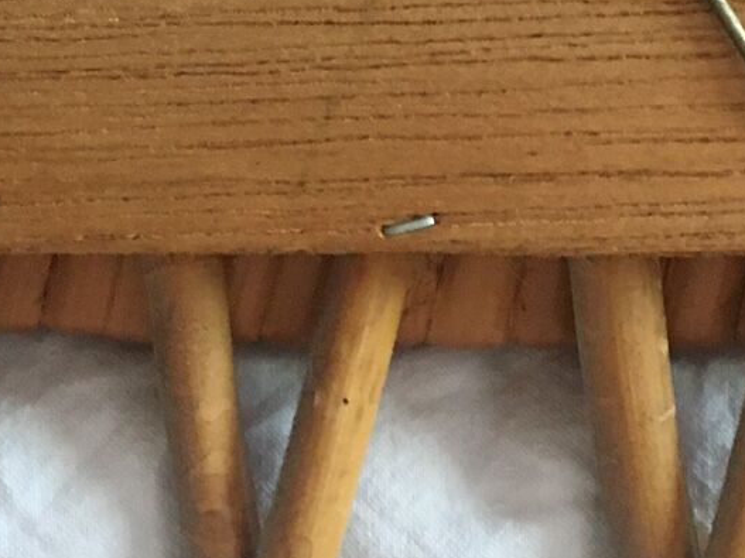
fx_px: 2388
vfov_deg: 13.3
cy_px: 121
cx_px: 482
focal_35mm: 111
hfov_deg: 17.7
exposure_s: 1/25
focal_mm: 4.15
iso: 200
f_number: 2.2
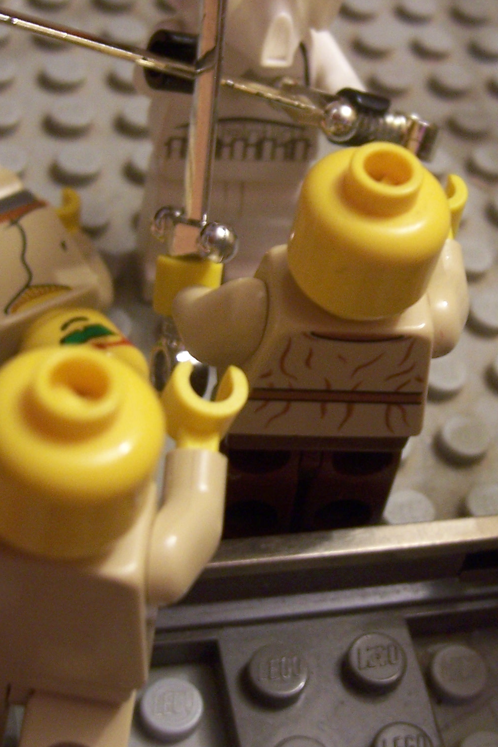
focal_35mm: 64
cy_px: 315
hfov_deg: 21.1
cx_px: 359
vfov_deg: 31.4
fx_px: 1328
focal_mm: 6.2
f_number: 2.8
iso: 160
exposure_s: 1/10
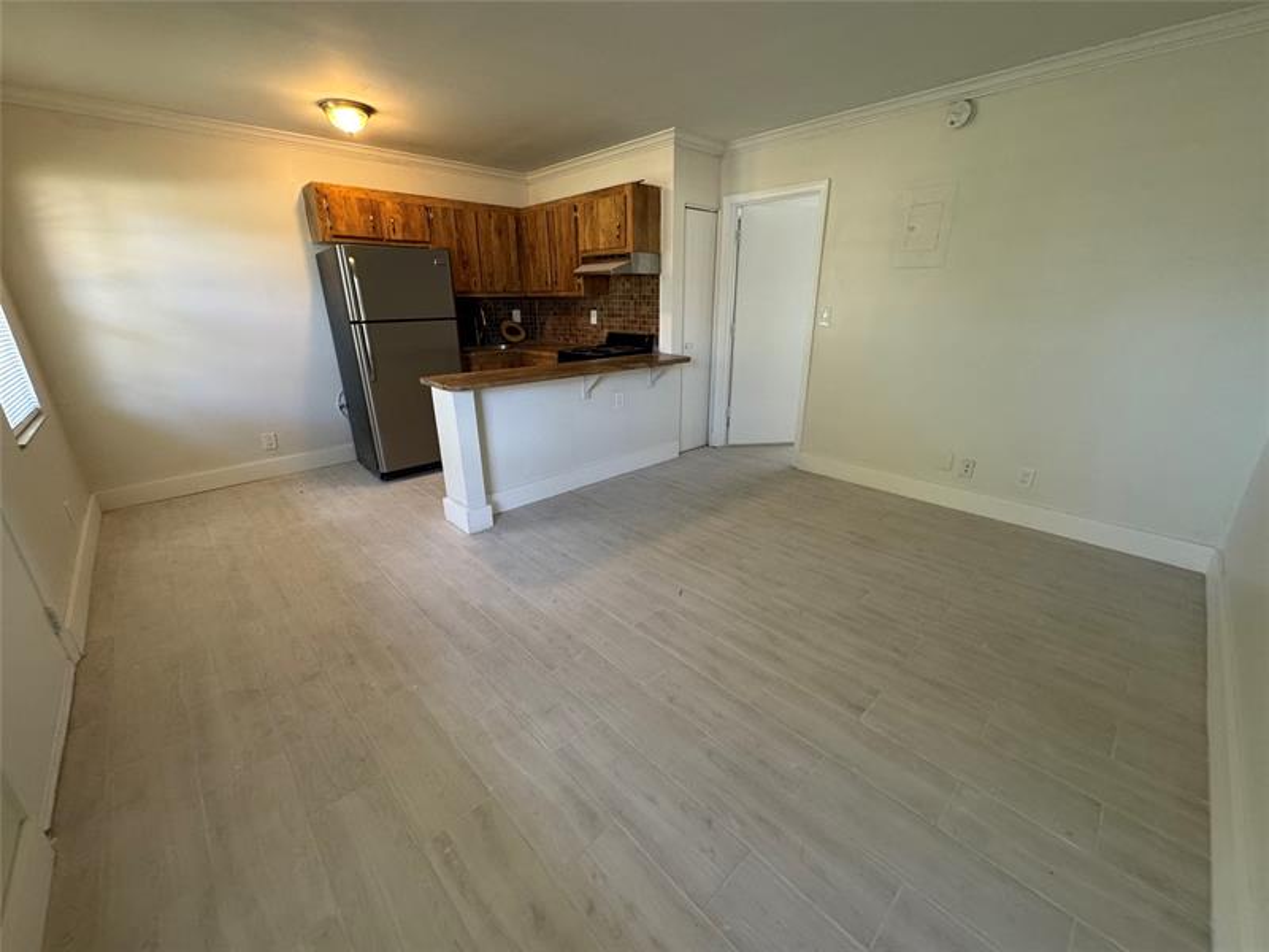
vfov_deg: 85.7
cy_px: 476
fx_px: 513
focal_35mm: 14
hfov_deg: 102.1
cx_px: 634
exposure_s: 1/60
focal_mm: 2.22
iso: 250
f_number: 2.2
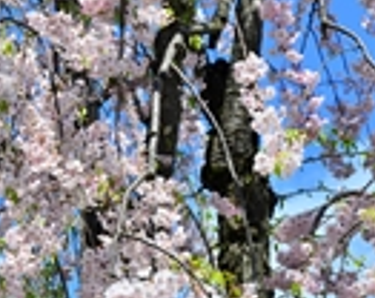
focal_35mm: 345
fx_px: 3818
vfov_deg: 4.5
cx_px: -23
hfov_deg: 5.6
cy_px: 368
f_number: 11
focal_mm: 120
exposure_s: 1/500
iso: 400
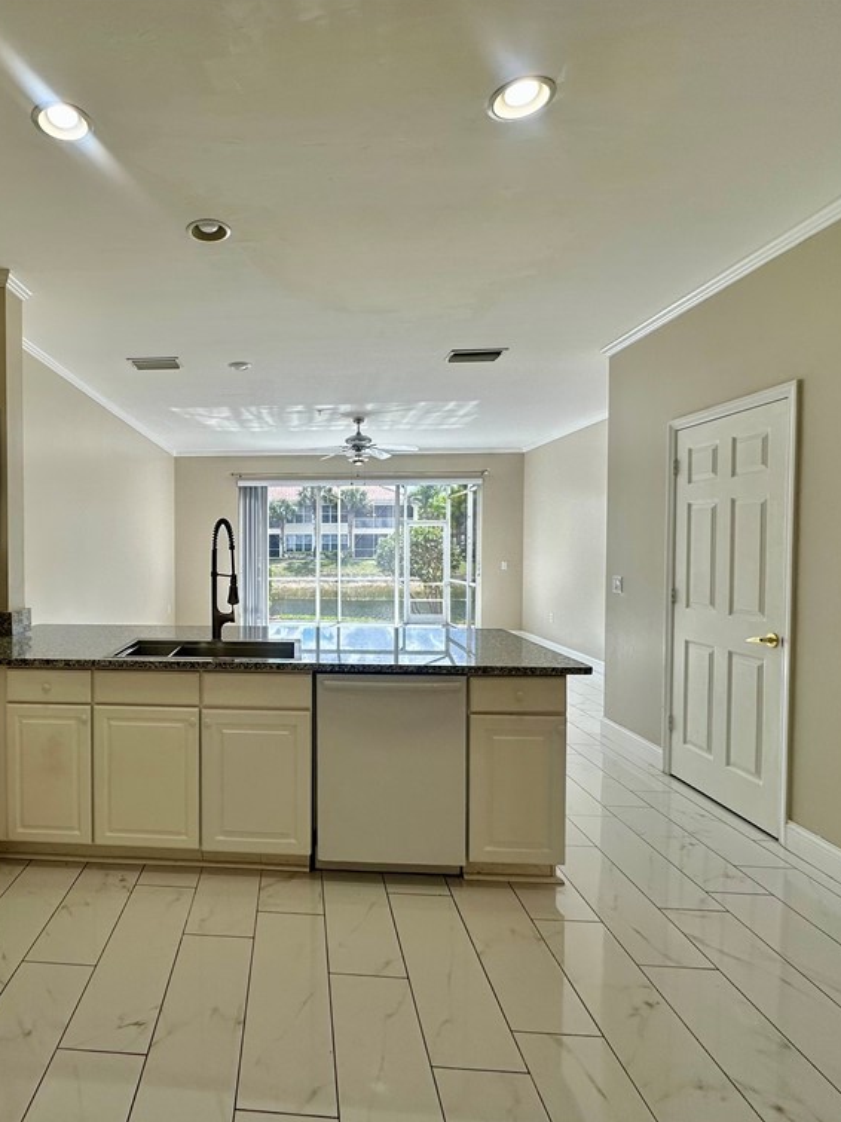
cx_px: 244
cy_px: 563
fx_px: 616
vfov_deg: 84.7
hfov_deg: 65.7
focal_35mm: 19
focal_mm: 2.22
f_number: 2.2
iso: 40
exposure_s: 1/238
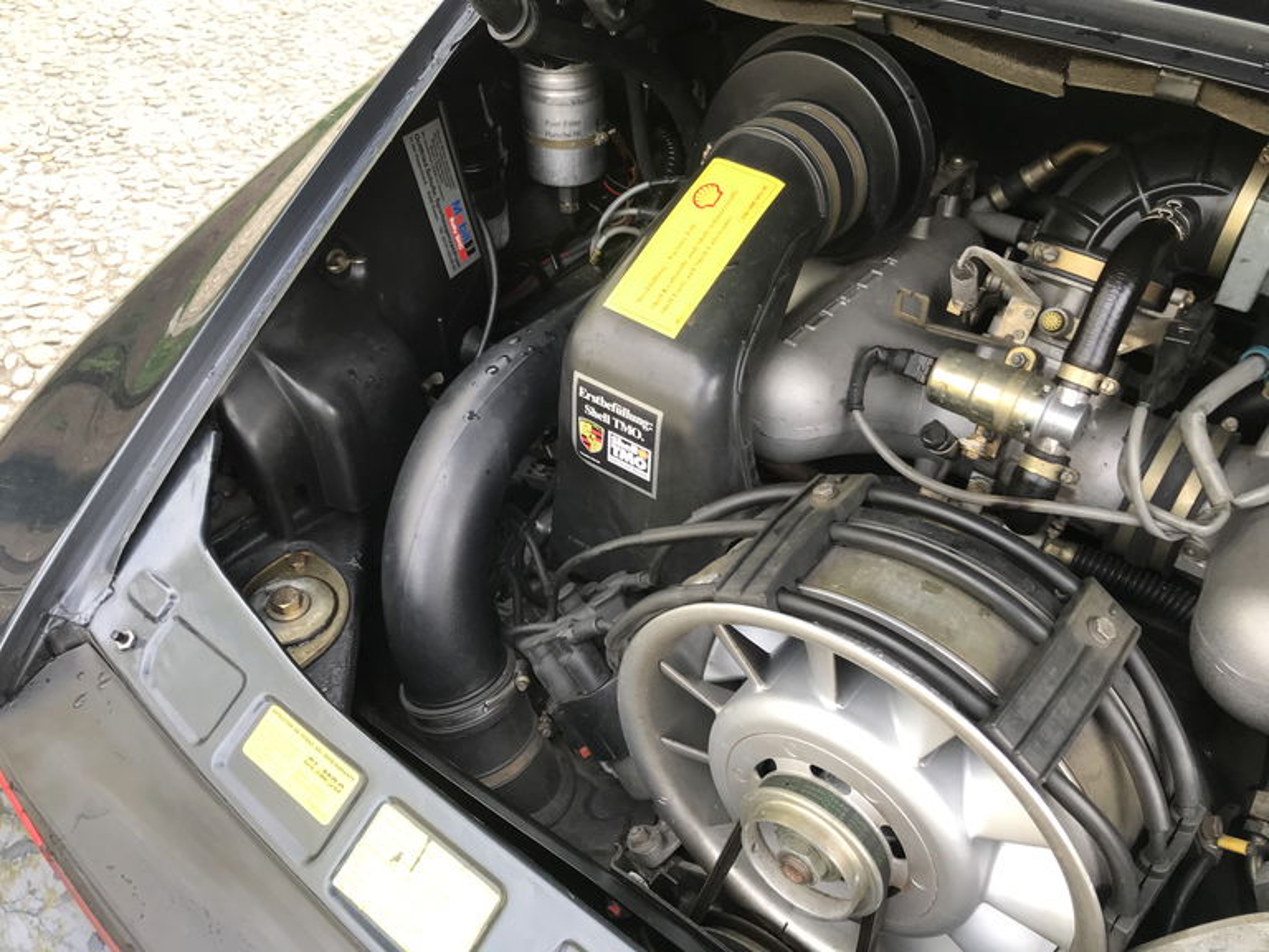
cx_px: 634
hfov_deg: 63.4
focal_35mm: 28
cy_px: 476
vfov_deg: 49.7
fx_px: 1026
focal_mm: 3.99
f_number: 1.8
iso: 32
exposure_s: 1/90
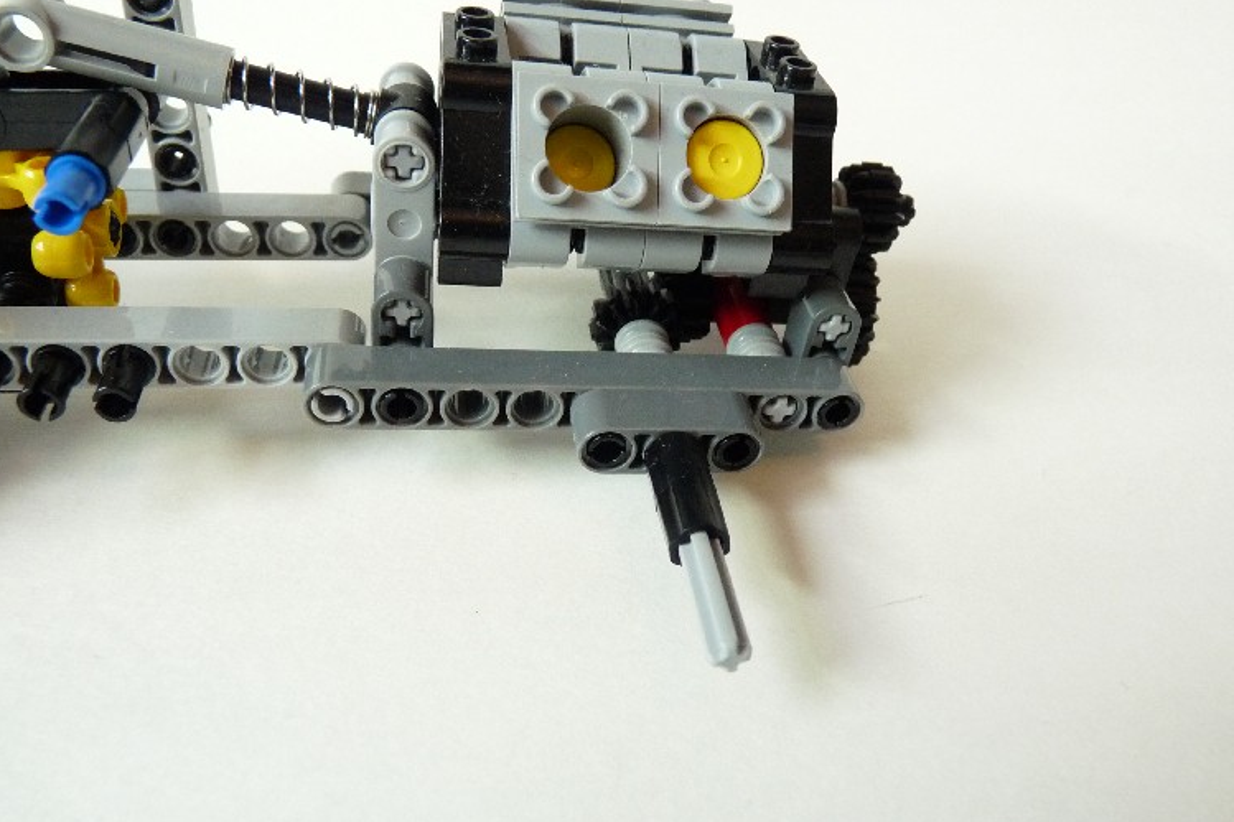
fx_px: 1028
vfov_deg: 43.6
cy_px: 413
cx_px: 654
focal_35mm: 30
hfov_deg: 61.9
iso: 400
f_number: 2.8
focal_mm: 4.8
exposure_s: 1/30
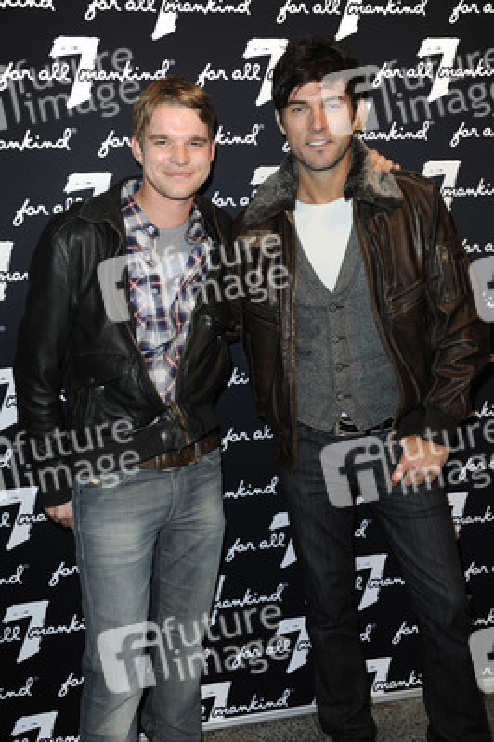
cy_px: 371
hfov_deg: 33.3
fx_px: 825
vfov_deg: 48.5
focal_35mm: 40
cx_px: 247
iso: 640
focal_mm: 40
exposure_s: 1/160
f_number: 6.3
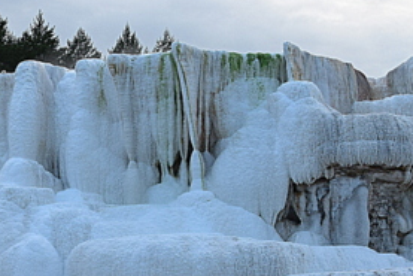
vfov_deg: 17.0
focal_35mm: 78
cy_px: 304
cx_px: 97
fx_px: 895
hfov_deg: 25.6
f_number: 9
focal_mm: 18
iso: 400
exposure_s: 1/125
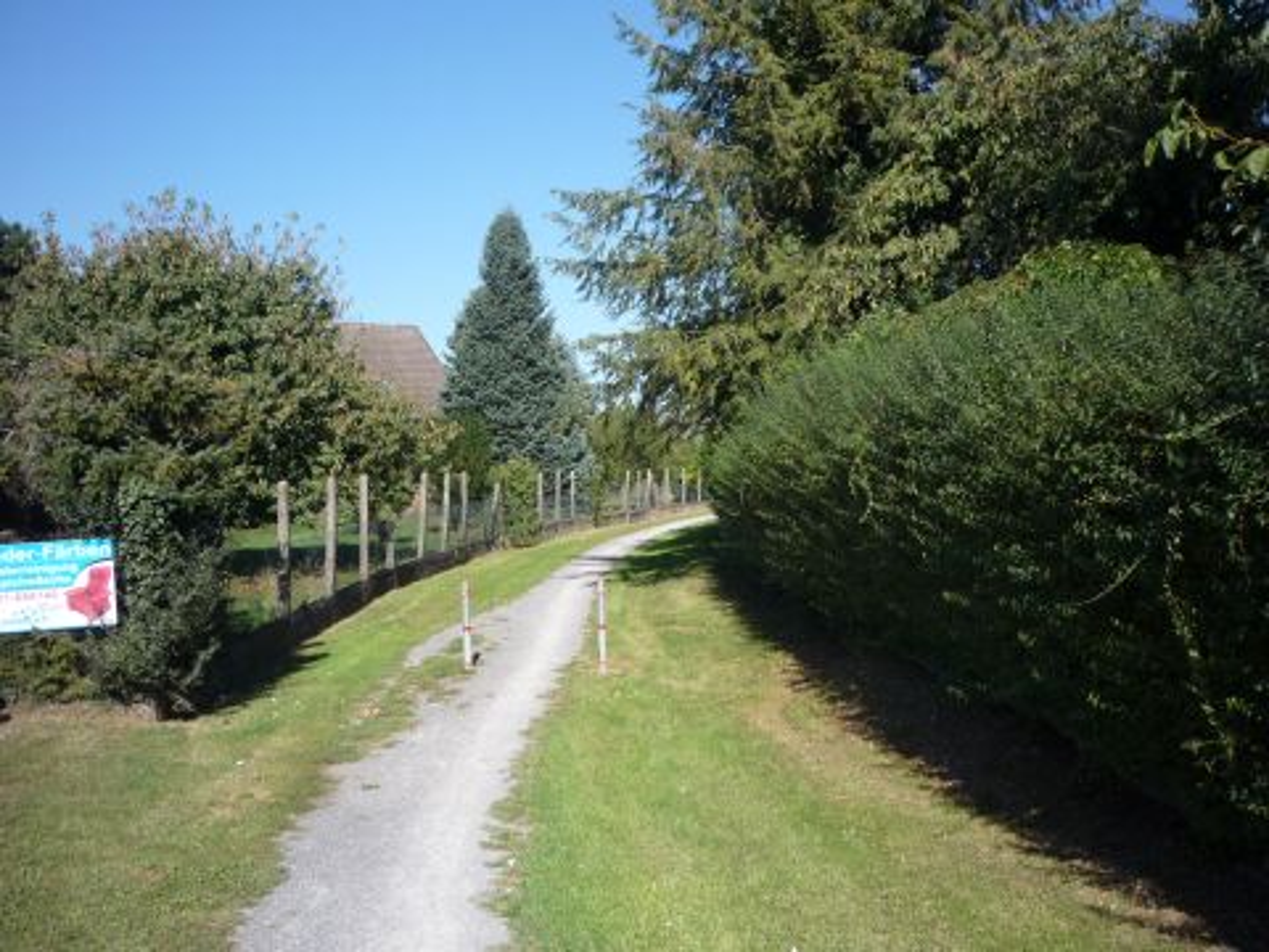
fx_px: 1173
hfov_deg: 56.8
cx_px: 634
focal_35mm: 32
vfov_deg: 44.2
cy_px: 476
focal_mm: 5.2
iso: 100
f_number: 4.5
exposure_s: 1/400
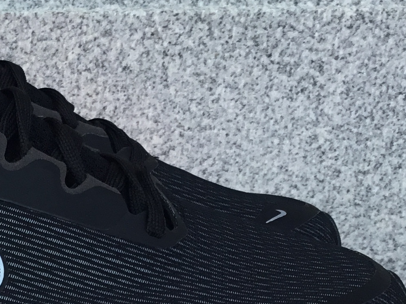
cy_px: 395
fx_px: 1184
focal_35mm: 101
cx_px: -32
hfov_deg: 18.8
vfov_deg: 14.1
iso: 25
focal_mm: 3.3
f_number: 2.4
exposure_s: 1/50
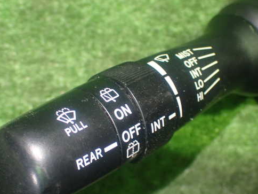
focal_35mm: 62
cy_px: 95
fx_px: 462
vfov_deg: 23.7
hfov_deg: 31.2
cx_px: 140
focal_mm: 9.01
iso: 800
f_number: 3.2
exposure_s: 1/15
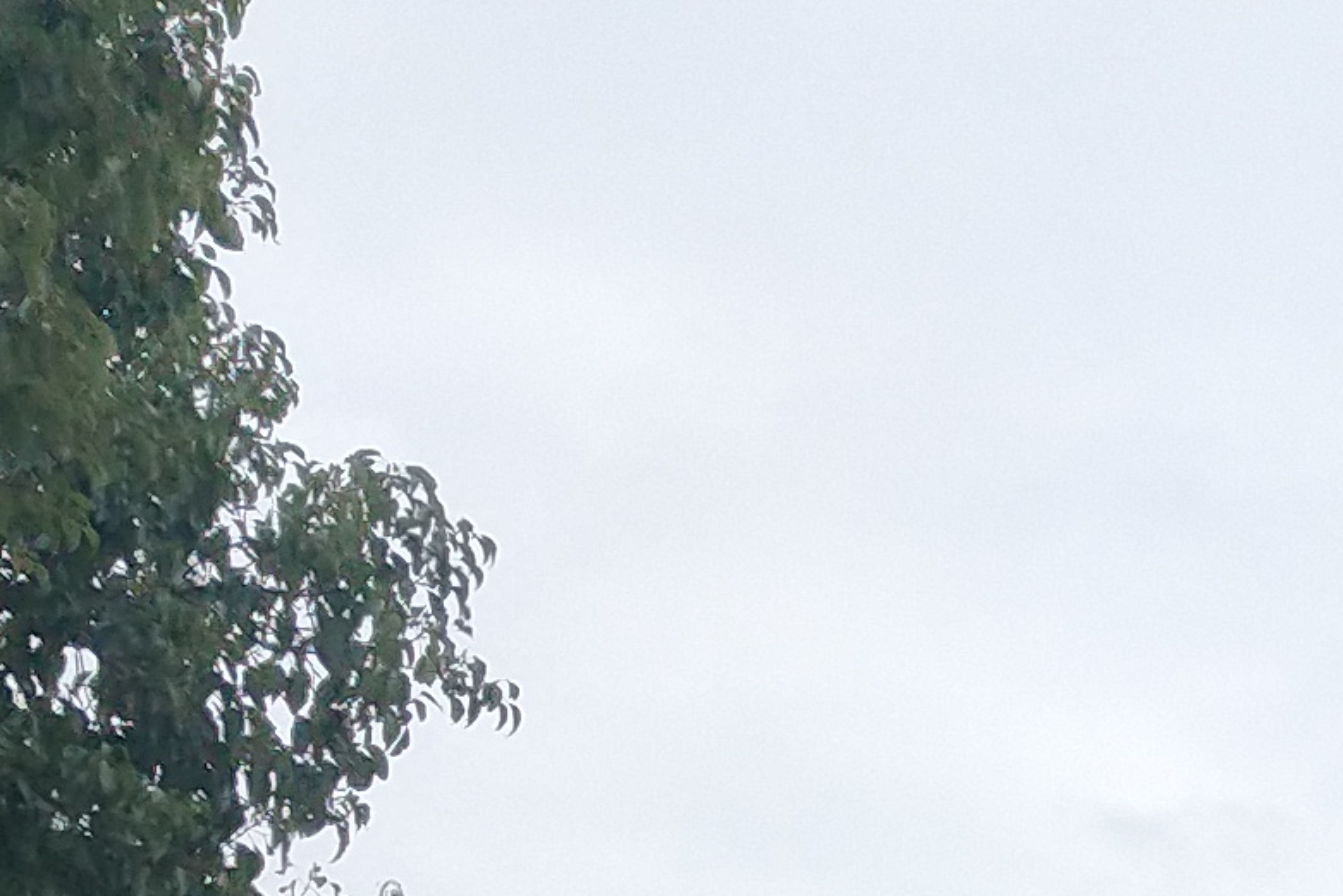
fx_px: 6007
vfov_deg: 7.8
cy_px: 2249
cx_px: 2433
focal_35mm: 161
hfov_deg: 11.8
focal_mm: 3.95
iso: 94
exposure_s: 1/1390
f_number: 1.8
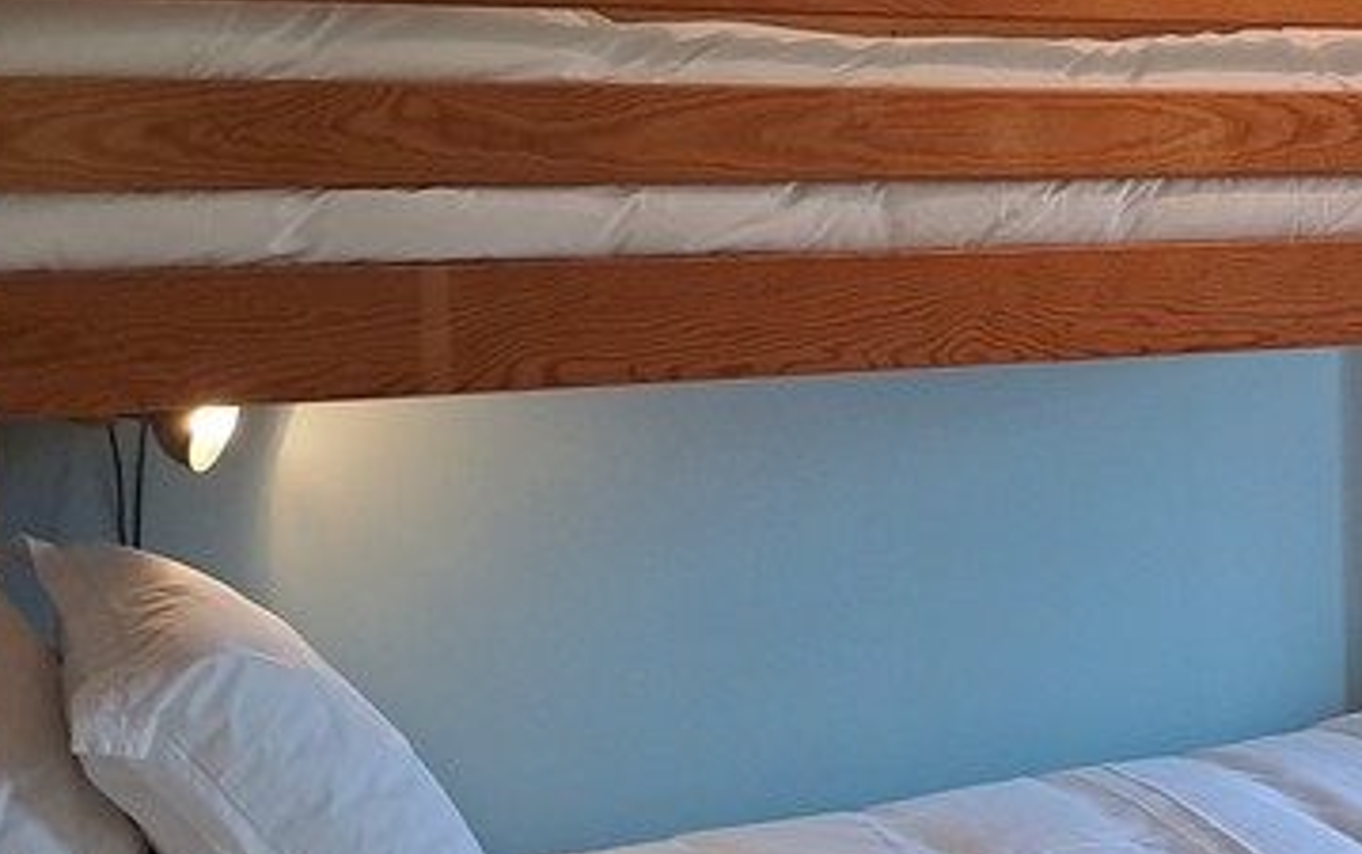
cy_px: 228
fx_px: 2192
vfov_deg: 21.9
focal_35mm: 59
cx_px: 1343
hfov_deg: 32.0
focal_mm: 4.65
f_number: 1.8
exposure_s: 1/50
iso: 107
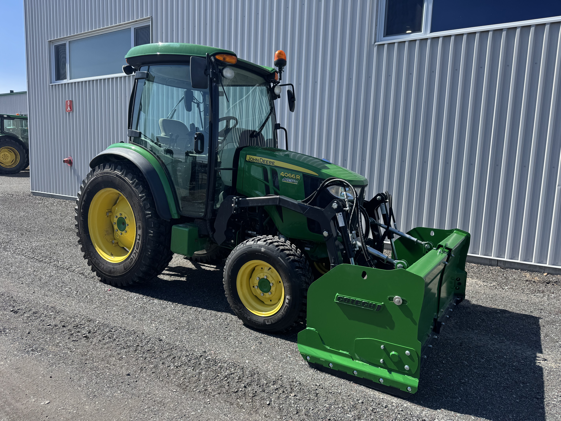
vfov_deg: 56.8
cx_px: 280
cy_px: 210
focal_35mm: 24
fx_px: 389
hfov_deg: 71.6
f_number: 1.78
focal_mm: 6.76
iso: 80
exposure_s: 1/2506
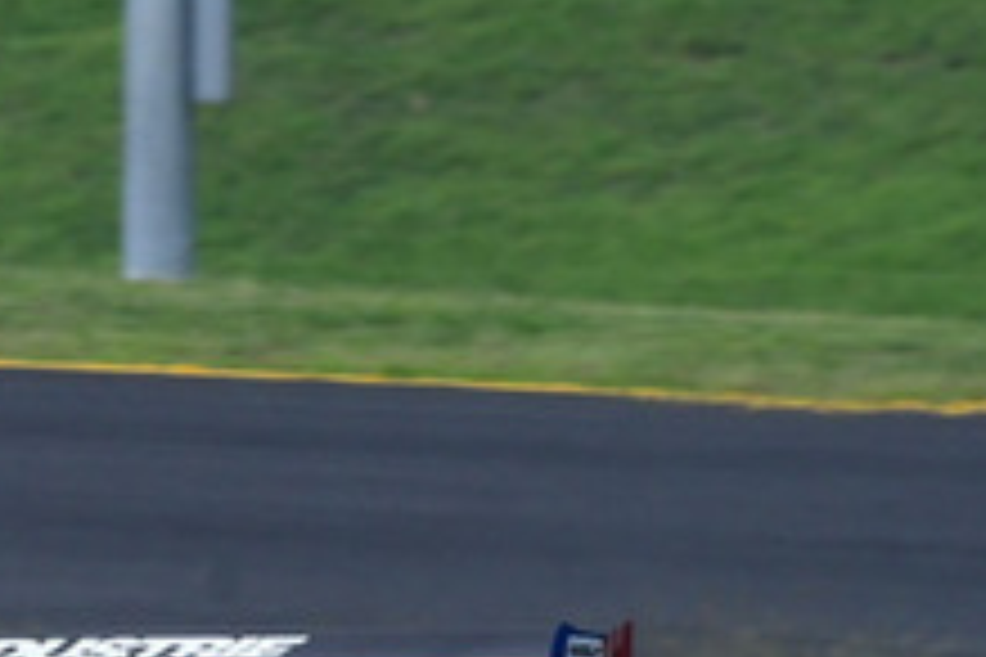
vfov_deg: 1.0
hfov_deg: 1.5
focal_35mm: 1370
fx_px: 37520
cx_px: -716
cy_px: 652
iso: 800
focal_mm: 250
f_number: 11
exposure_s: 1/640
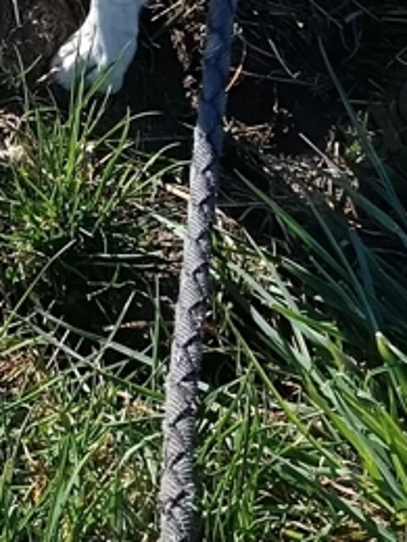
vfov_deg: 14.5
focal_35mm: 123
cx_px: -225
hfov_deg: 11.5
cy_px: -373
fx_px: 1928
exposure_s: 1/900
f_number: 1.75
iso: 360
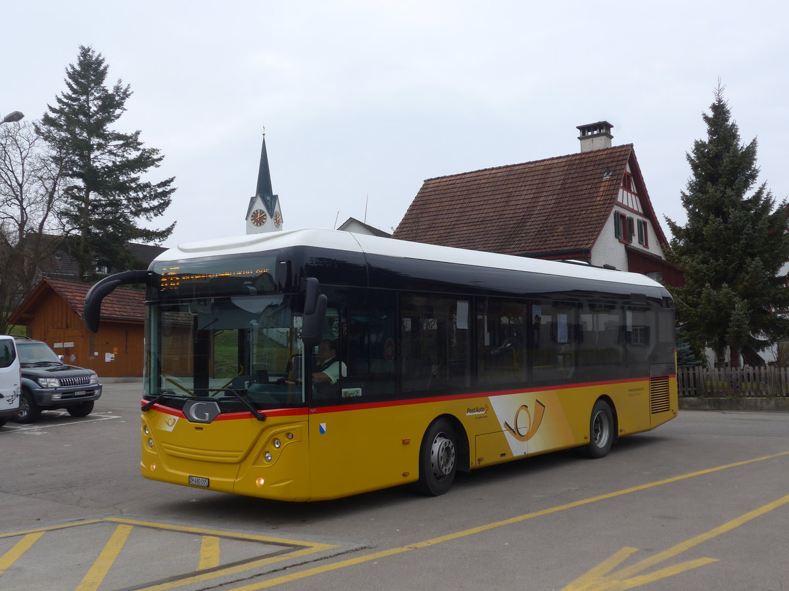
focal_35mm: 39
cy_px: 296
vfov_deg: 36.8
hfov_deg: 47.9
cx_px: 394
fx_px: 889
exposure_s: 1/800
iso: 80
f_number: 2.8
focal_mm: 8
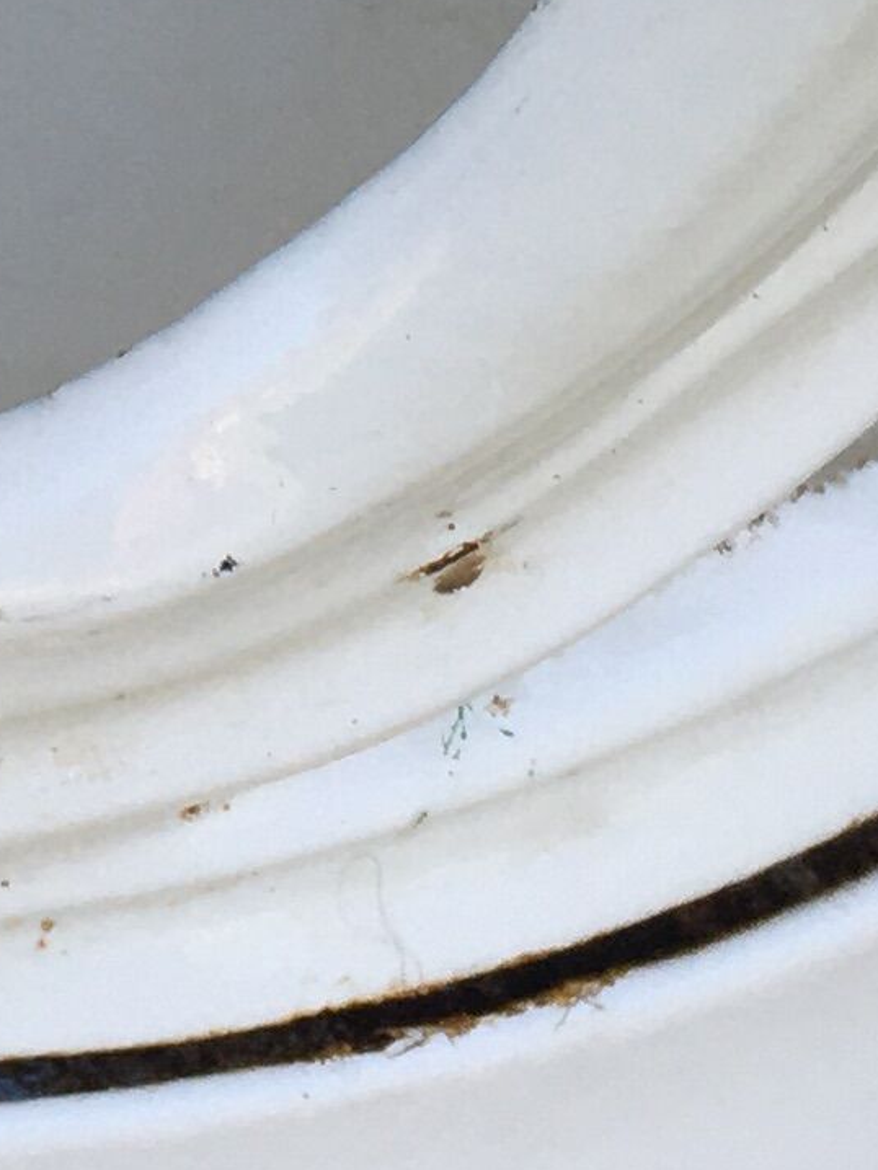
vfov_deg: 11.5
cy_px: -702
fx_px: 5511
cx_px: -534
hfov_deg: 8.8
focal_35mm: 163
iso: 25
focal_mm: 4.15
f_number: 2.2
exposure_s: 1/195
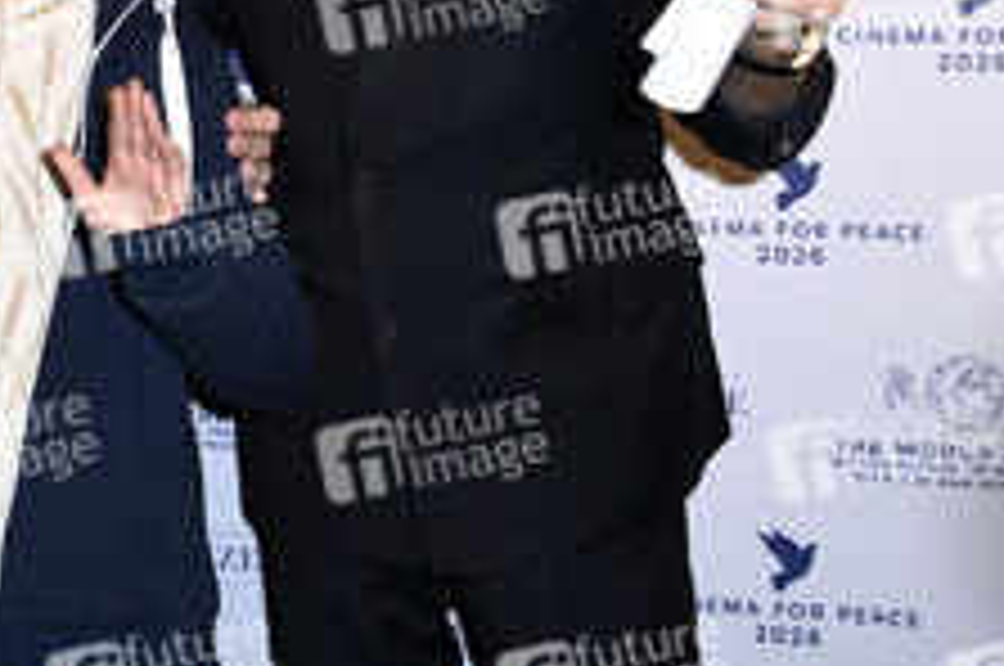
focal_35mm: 97
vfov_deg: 14.0
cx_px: 43
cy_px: 112
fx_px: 2701
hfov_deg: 20.5
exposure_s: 1/250
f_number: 5.6
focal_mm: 48
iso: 500
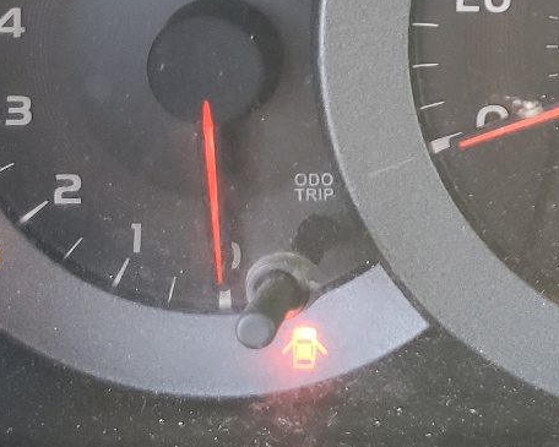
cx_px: 731
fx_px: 1473
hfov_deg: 19.7
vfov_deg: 17.0
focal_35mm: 89
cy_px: 34
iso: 66
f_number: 1.5
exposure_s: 1/60.2
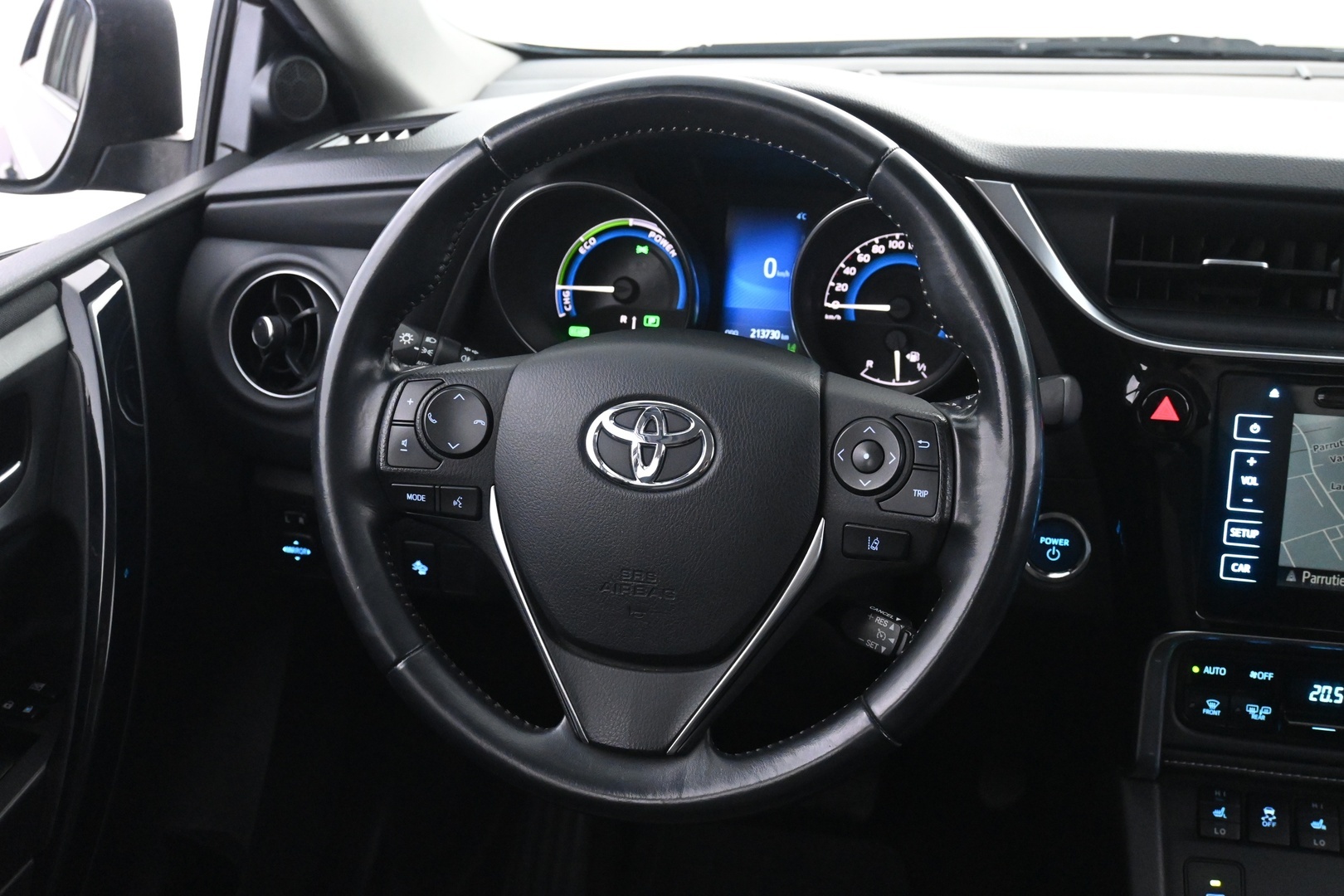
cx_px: 672
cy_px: 448
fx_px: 1540
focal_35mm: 41
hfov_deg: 47.2
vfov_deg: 32.4
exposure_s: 1/40
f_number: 4.5
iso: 5600
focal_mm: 27.5
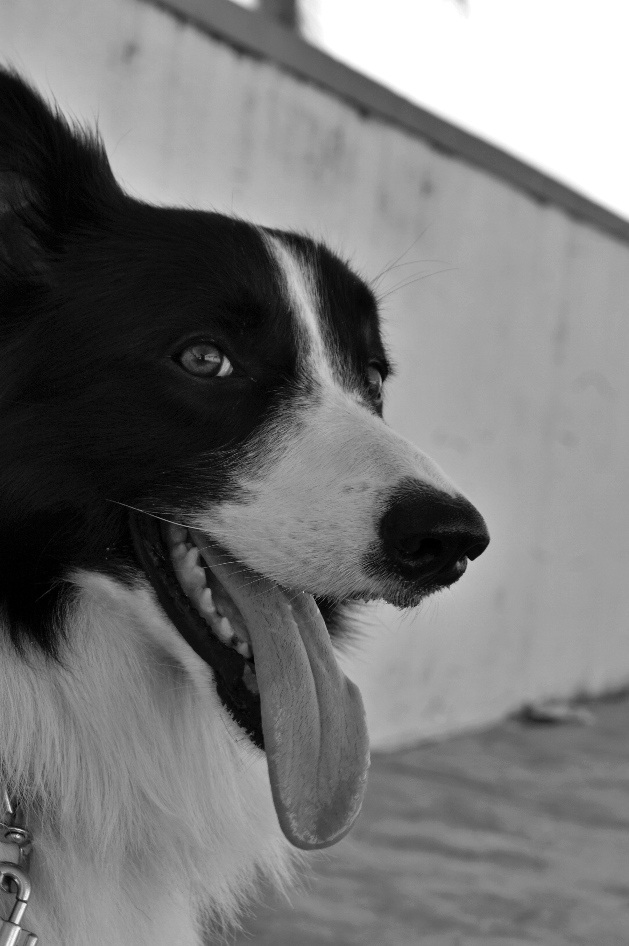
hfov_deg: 16.5
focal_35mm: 82
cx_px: 314
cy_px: 473
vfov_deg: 24.6
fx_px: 2165
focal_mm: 55
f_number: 8
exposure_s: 1/125
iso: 100
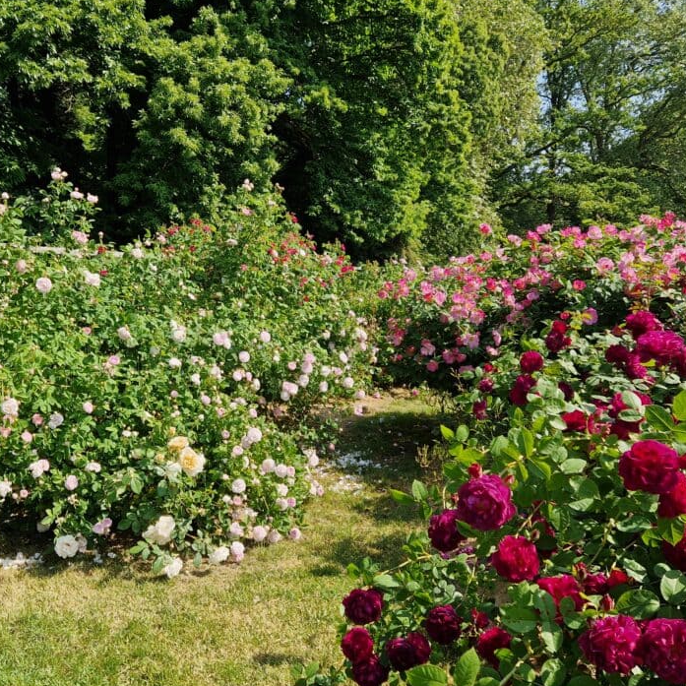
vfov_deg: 47.2
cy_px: 367
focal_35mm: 35
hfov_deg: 47.1
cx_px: 295
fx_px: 785
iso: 50
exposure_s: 1/1396
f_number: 1.8
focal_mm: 5.4
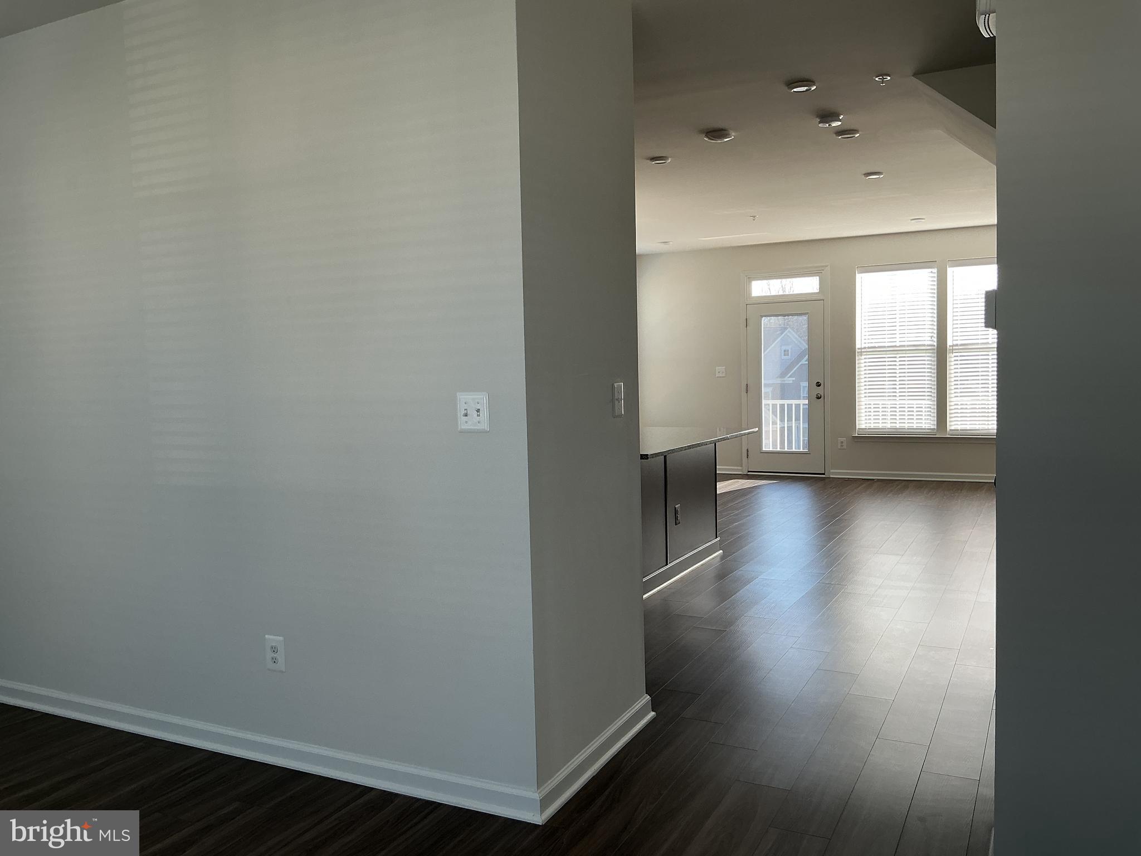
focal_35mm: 29
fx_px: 956
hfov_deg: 61.7
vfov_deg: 48.2
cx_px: 570
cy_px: 428
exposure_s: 1/120
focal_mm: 3
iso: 32
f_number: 1.8
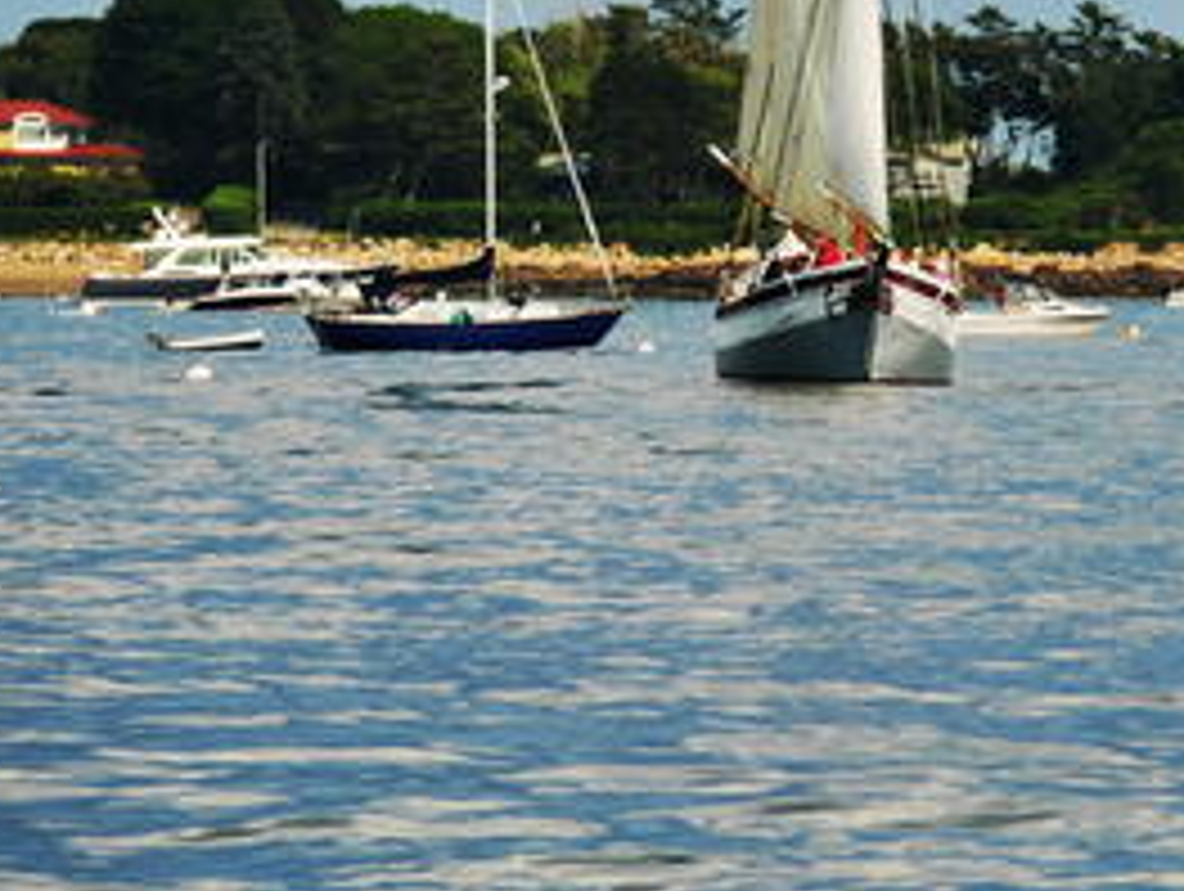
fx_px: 17571
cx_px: 797
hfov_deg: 3.9
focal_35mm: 513
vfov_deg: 2.9
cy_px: 284
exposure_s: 1/800
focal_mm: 150
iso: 200
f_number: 6.3
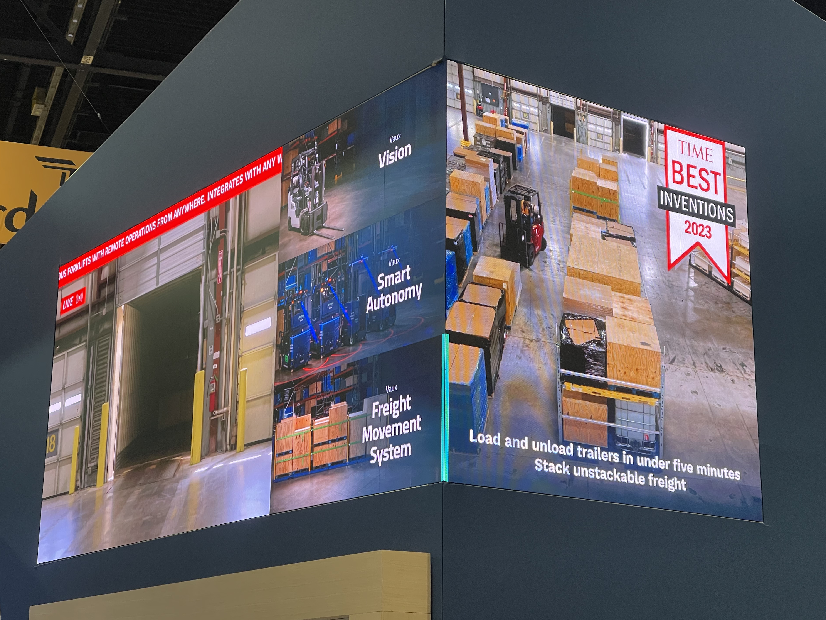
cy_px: 301
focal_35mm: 68
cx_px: 429
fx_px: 1623
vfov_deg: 21.6
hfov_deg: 28.6
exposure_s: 1/99
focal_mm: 7.5
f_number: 2.2
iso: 125
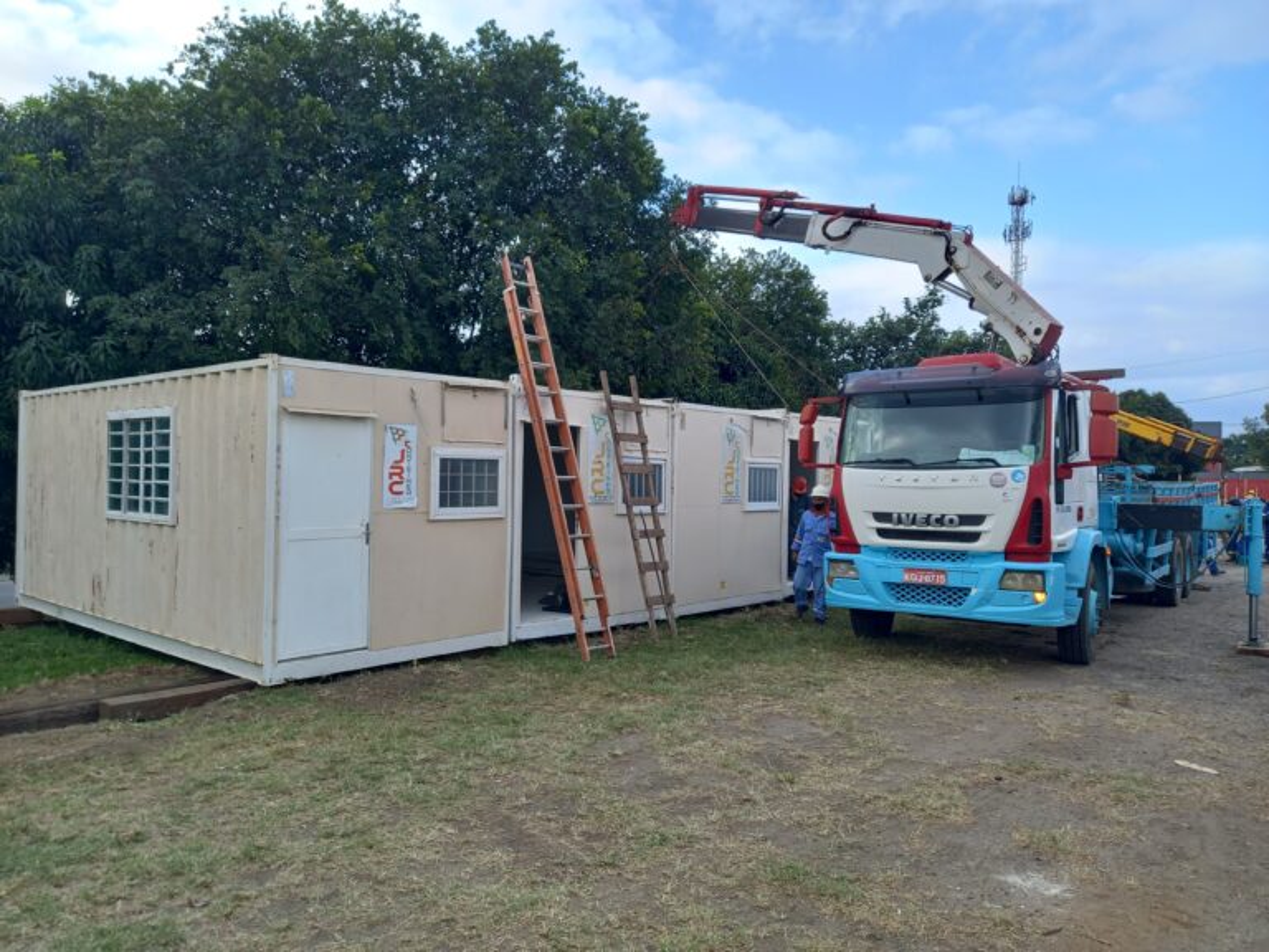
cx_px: 634
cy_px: 476
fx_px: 916
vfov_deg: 54.9
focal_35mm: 25
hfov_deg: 69.4
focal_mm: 4.6
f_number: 2
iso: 40
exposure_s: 1/119
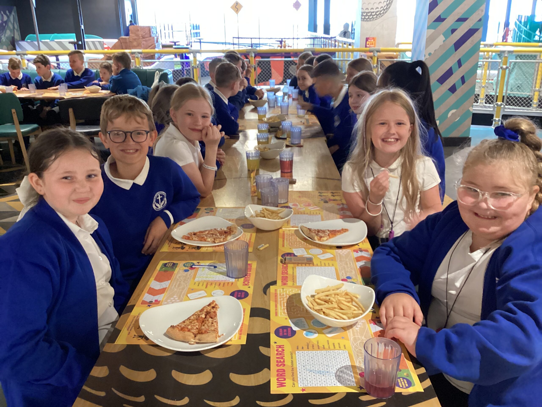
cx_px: 271
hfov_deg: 58.4
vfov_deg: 45.4
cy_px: 204
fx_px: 485
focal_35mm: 31
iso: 500
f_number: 2.4
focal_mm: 3.3
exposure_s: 1/25
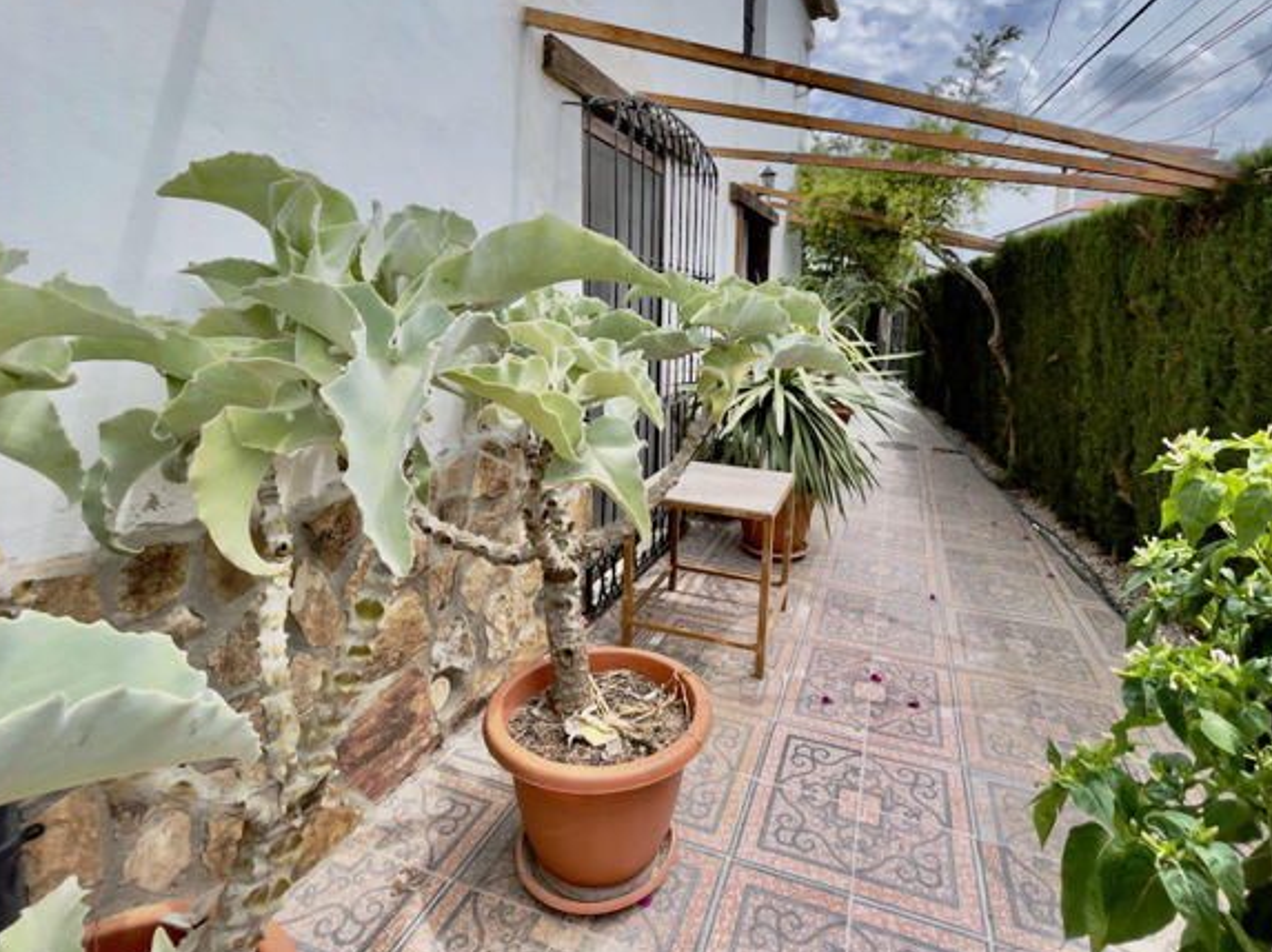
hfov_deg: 94.3
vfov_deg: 77.1
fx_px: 588
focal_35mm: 16
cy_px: 379
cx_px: 687
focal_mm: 1.54
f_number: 2.4
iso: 25
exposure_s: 1/578
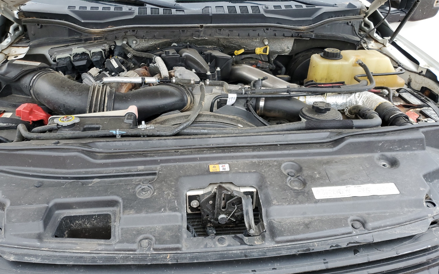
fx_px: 335
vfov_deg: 44.5
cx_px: 219
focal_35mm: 28
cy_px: 148
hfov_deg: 66.5
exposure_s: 1/120
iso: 85
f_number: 1.5
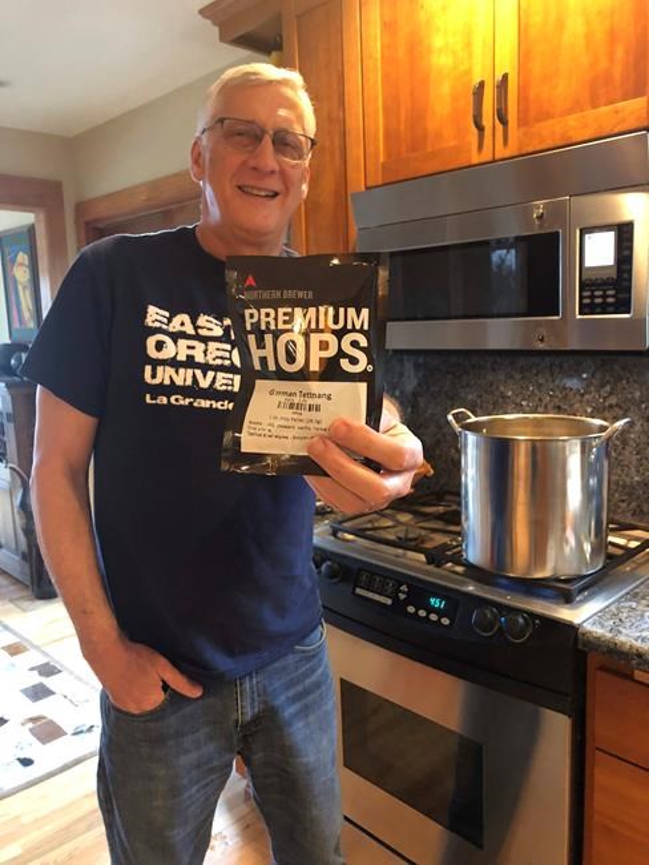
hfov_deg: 49.8
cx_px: 324
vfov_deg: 63.4
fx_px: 699
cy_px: 432
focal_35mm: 28
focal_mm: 3.99
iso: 100
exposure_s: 1/4
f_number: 1.8
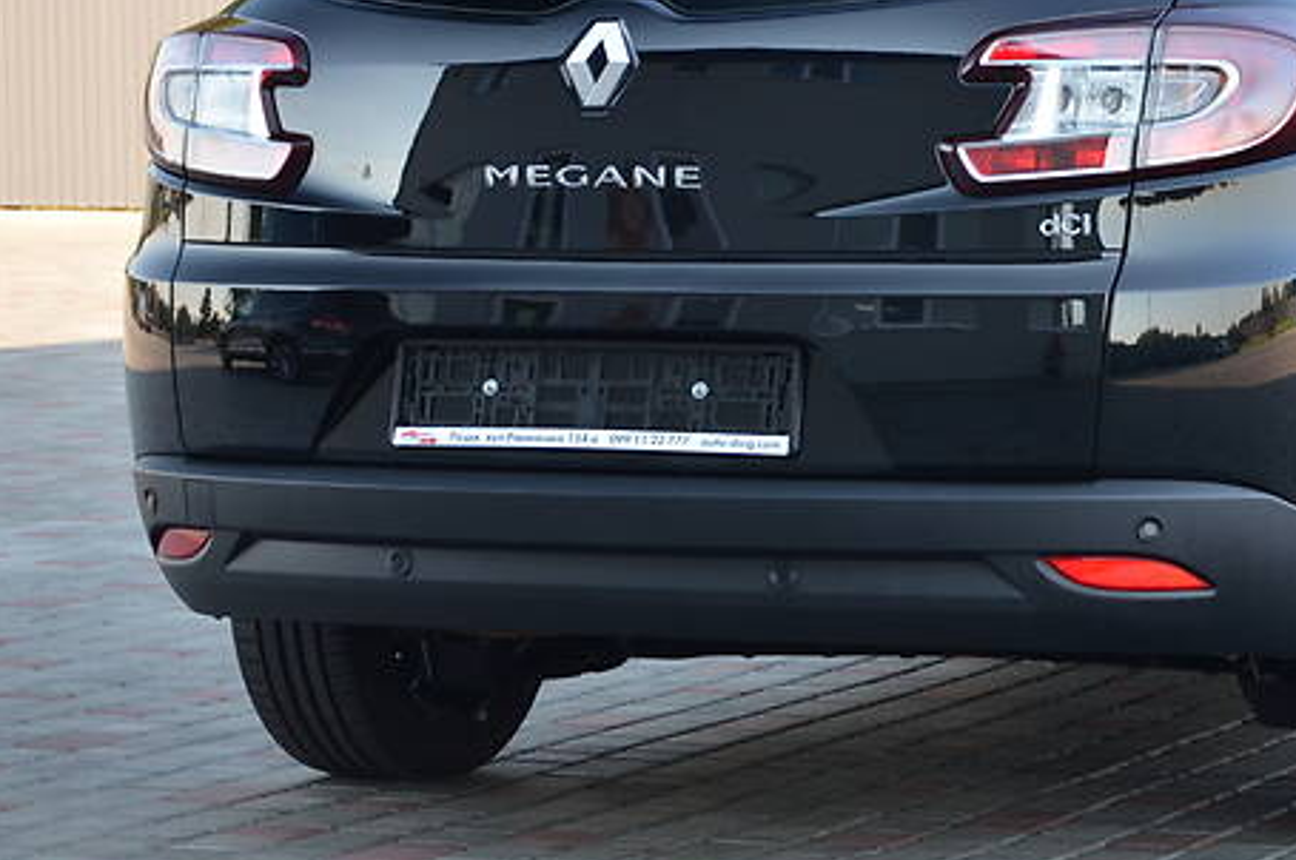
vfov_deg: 10.0
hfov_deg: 14.9
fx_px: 4925
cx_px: 1037
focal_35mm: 137
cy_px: 313
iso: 400
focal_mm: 52
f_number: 5
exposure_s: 1/100
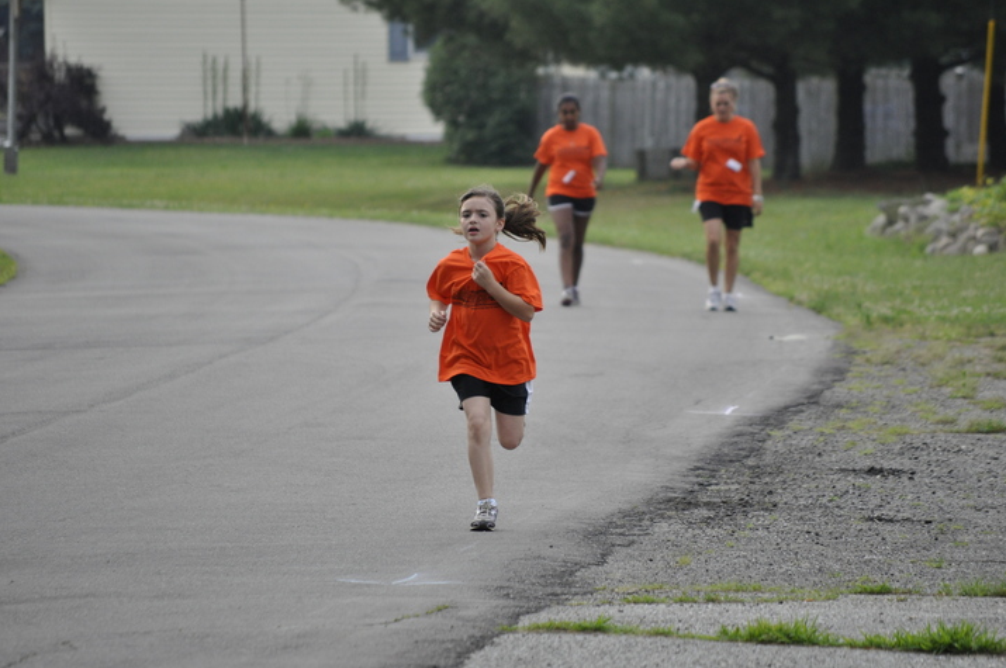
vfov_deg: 4.5
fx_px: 8429
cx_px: 505
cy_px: 333
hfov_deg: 6.8
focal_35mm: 302
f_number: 5.6
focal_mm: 200
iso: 800
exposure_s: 1/1000
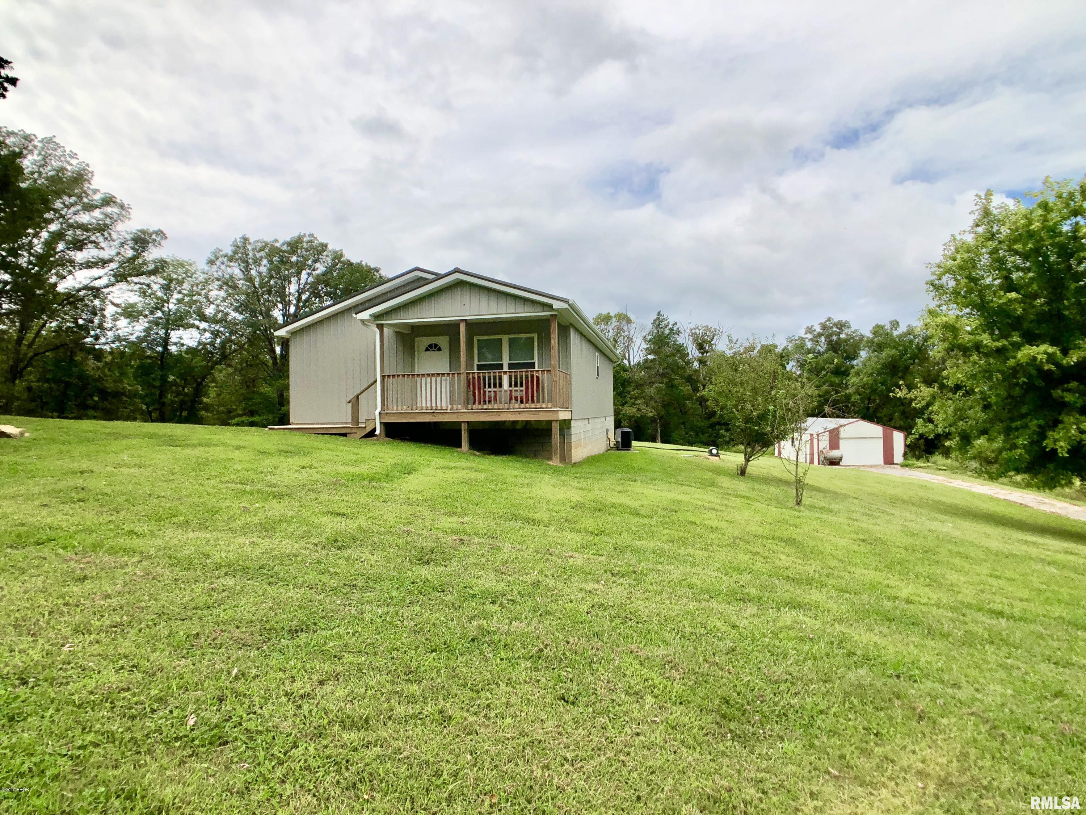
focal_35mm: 28
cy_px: 408
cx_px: 543
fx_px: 878
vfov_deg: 49.7
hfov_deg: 63.4
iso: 25
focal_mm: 3.99
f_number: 1.8
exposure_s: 1/5405
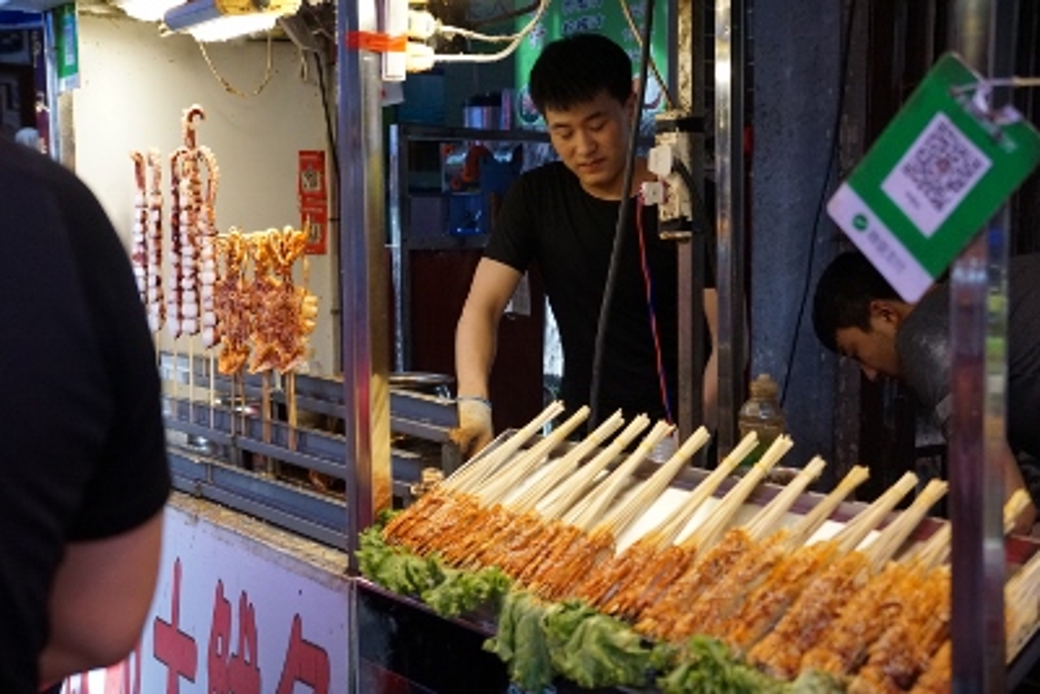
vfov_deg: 29.9
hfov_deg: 43.6
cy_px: 347
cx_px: 520
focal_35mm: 45
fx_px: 1300
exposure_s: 1/2000
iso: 2000
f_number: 4.5
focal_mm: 30
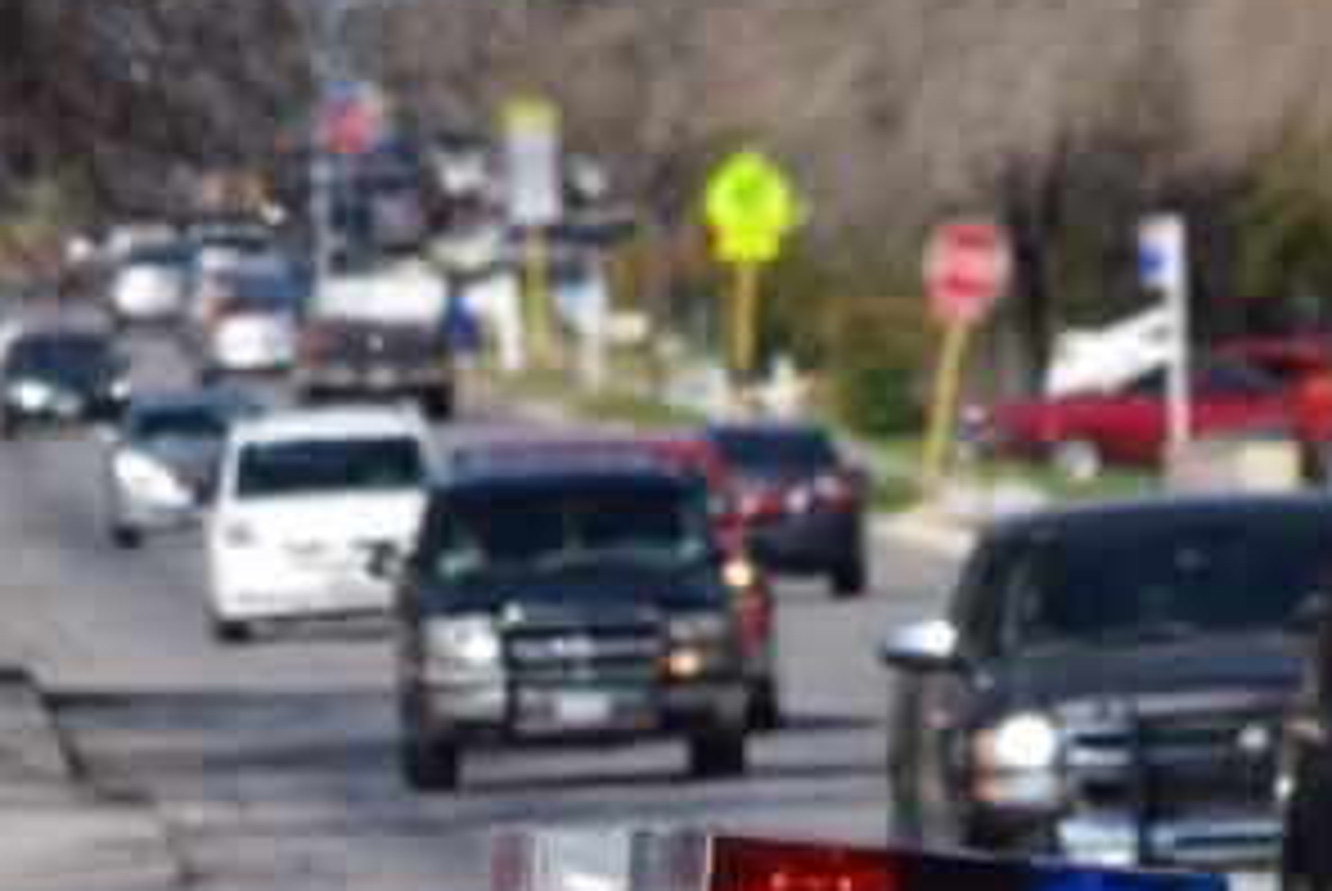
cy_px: 1138
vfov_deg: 1.5
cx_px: 490
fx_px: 33591
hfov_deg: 2.3
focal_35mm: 907
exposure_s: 1/2000
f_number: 8
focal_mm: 140
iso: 400
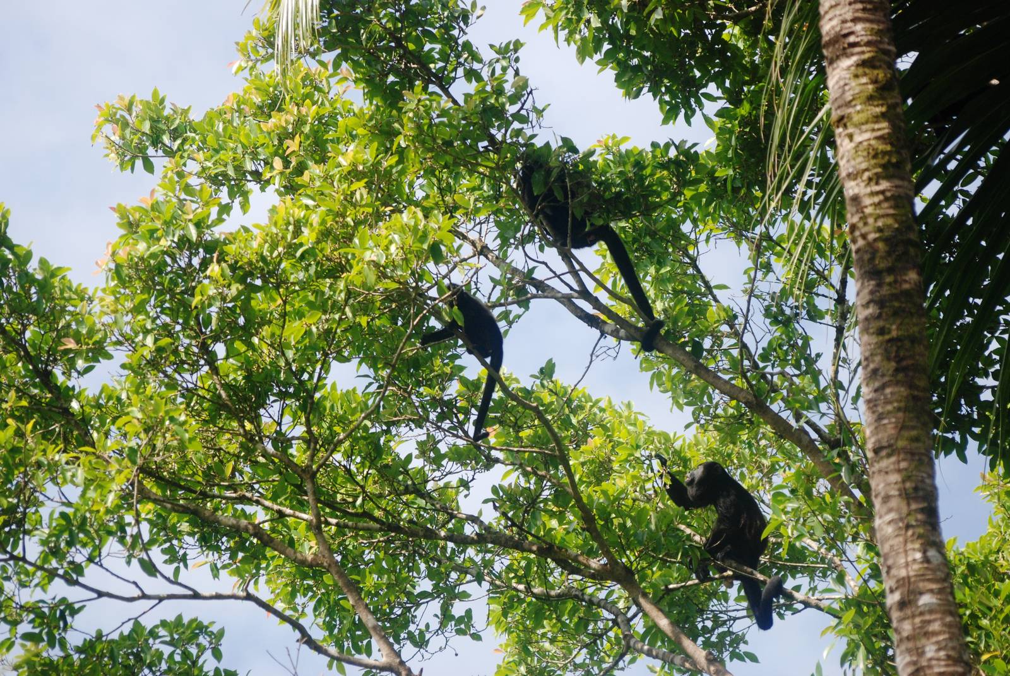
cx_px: 505
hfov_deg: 9.1
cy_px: 338
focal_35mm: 225
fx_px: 6320
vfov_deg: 6.1
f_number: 4.5
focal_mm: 150
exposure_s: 1/1250
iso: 400
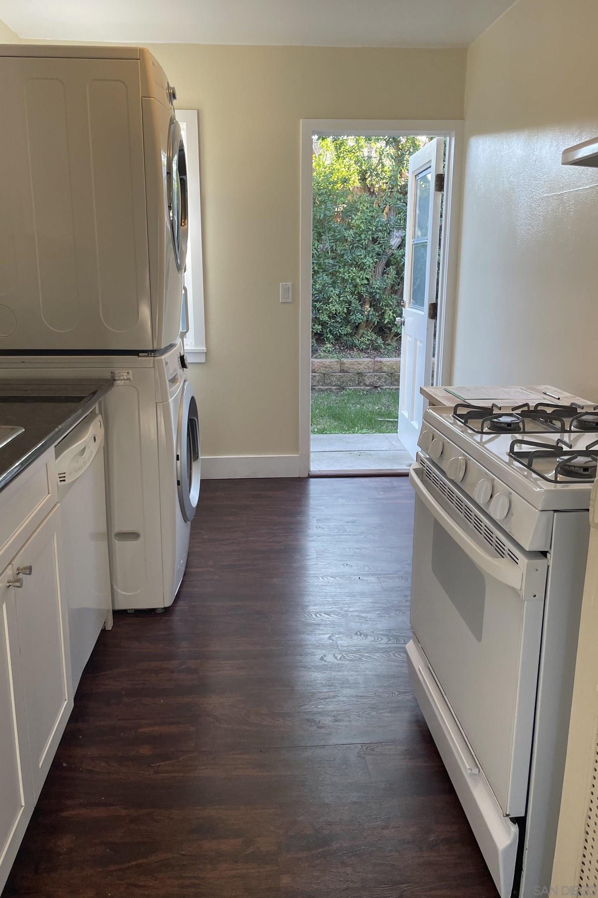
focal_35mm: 28
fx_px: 698
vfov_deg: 65.5
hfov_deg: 46.4
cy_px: 434
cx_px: 282
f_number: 1.6
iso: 80
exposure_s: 1/120
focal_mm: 4.2
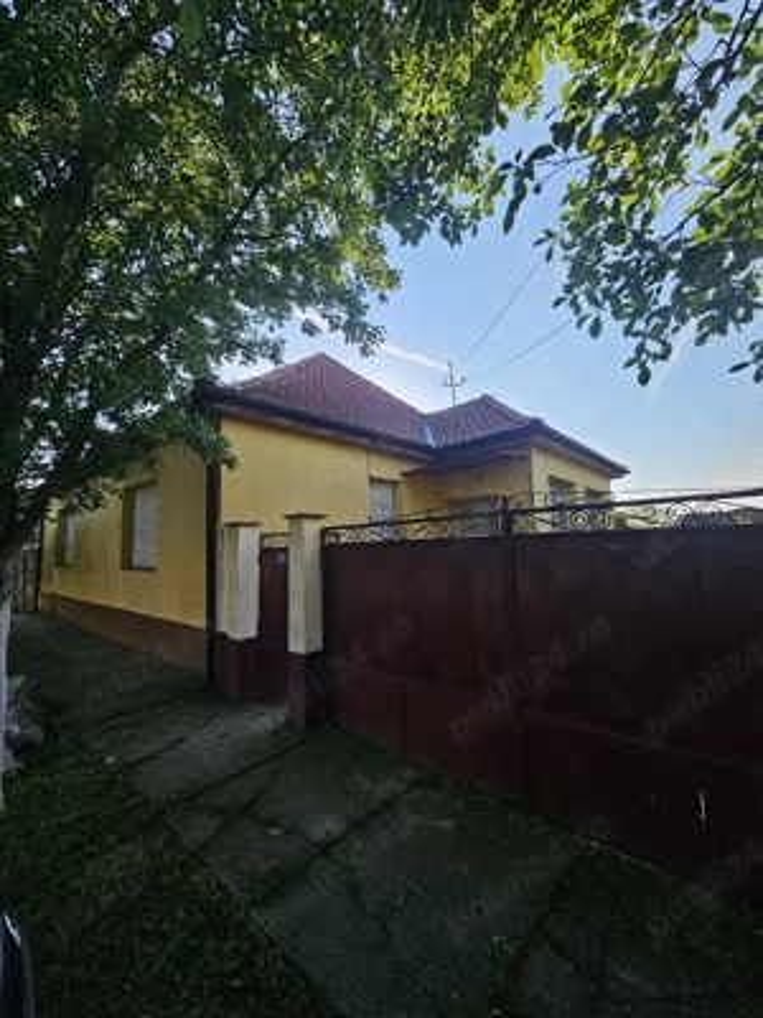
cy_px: 509
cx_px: 382
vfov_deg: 106.2
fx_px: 382
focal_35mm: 13
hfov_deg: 89.9
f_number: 2.2
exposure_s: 1/833
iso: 50
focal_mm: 2.2
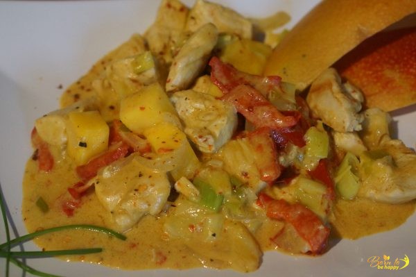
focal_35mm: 75
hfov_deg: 27.0
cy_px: 138
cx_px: 208
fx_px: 866
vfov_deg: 18.2
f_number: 4
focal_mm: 50
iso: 3200
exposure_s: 1/160
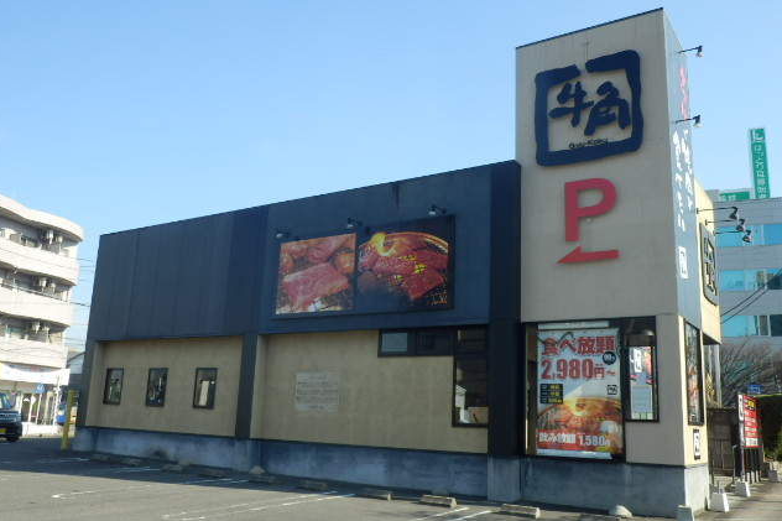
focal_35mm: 39
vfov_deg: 34.2
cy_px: 266
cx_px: 387
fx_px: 847
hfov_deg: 49.6
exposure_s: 1/400
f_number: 3.9
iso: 80
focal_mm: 6.6
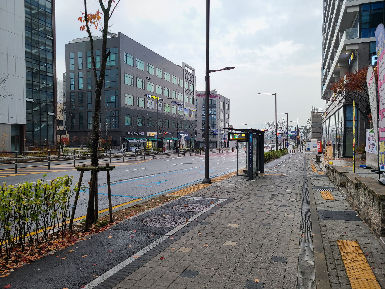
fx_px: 289
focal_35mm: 26
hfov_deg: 67.3
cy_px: 144
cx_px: 192
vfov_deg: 53.1
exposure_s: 1/225
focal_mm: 5.4
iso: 40
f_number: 1.8
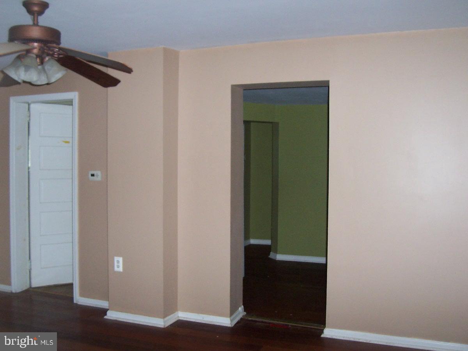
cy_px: 176
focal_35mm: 37
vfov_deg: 38.7
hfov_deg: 50.1
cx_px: 234
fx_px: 500
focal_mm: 5.6
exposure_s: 1/60
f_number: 2.8
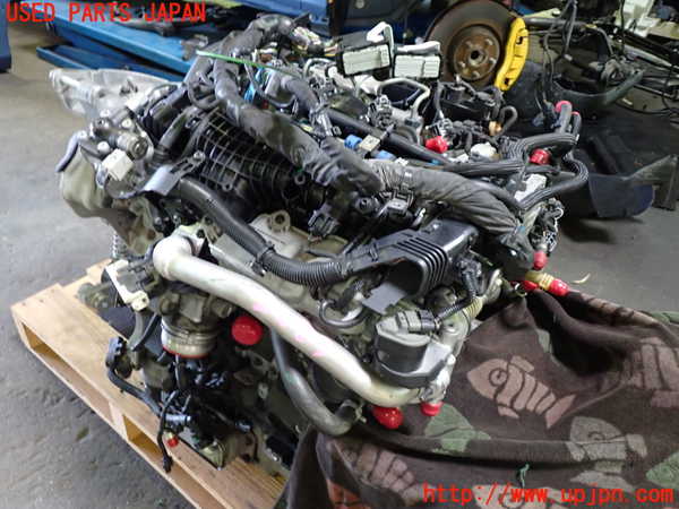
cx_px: 340
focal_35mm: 30
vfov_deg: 46.8
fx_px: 588
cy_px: 254
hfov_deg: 60.0
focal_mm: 5.4
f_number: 2.3
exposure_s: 1/30
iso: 500
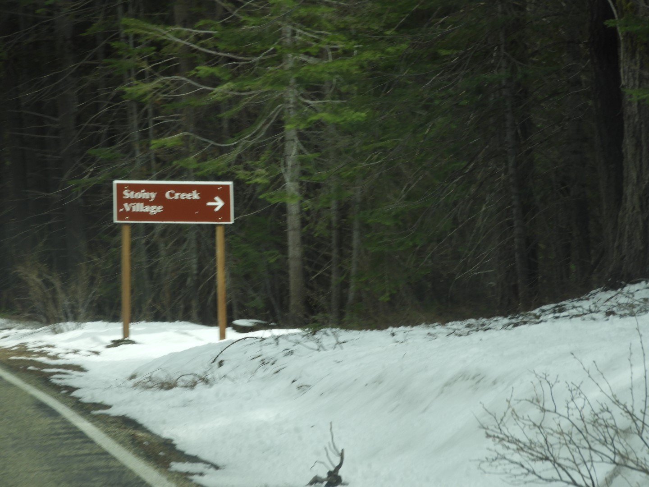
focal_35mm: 135
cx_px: 324
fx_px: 2531
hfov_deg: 14.6
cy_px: 244
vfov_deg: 11.0
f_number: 5
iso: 100
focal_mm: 24.2
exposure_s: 1/250
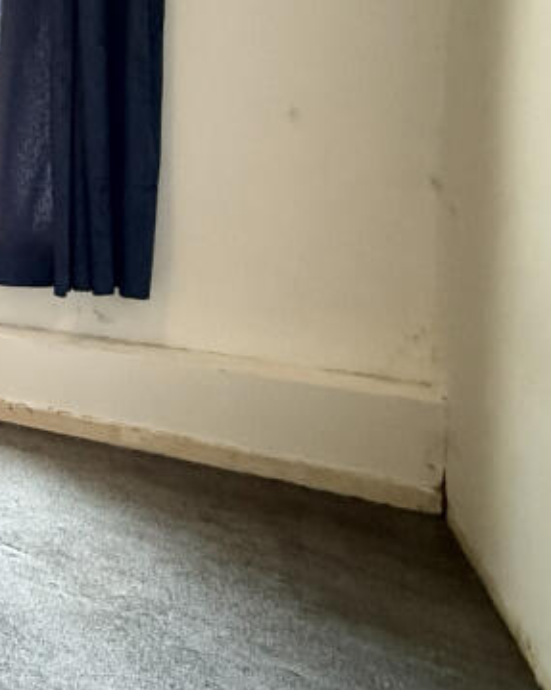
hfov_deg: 23.0
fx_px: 795
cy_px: 154
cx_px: -413
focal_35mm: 39
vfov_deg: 44.9
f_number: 2.2
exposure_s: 1/50
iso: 640
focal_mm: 2.22
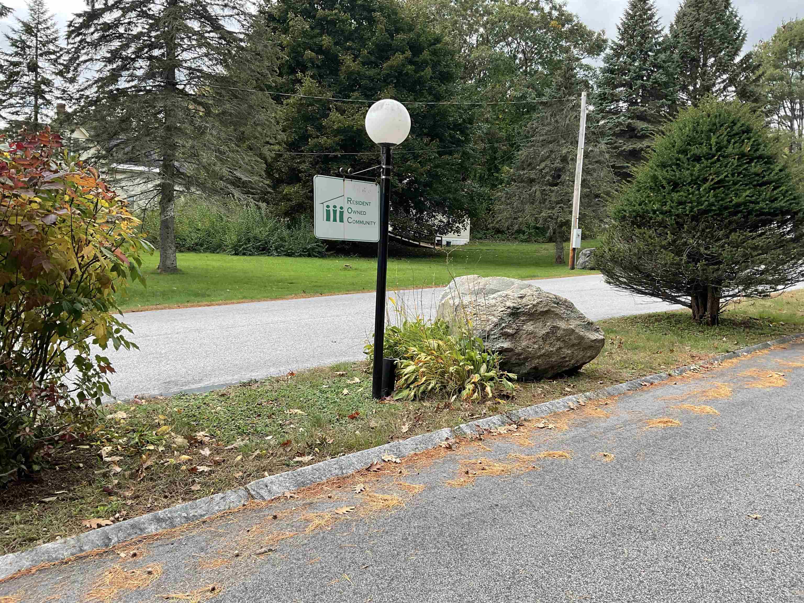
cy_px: 302
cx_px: 402
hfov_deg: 61.7
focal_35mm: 29
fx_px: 674
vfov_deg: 48.2
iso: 16
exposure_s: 1/351
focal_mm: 3
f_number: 1.8
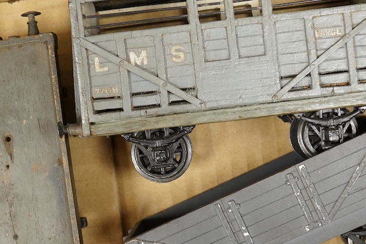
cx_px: 176
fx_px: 824
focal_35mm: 81
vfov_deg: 16.9
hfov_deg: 25.1
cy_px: 143
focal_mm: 30
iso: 2500
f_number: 9
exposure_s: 1/80
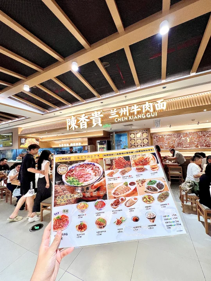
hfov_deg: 89.9
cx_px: 106
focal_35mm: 13
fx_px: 106
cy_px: 140
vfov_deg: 106.2
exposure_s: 1/100
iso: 32
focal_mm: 1.57
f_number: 1.8
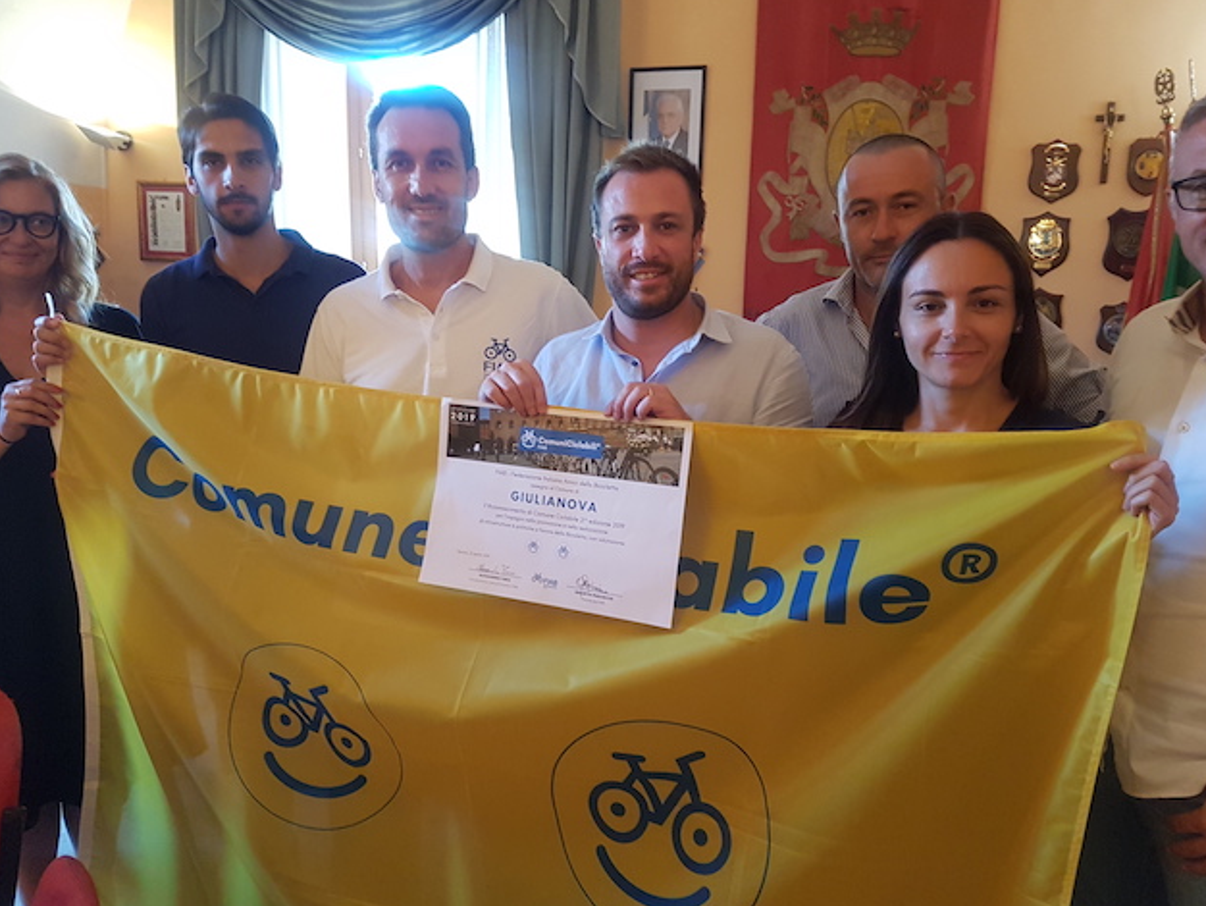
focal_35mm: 27
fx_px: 941
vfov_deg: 51.4
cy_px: 443
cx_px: 607
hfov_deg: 65.3
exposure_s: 1/25
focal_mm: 4.2
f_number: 1.7
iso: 200
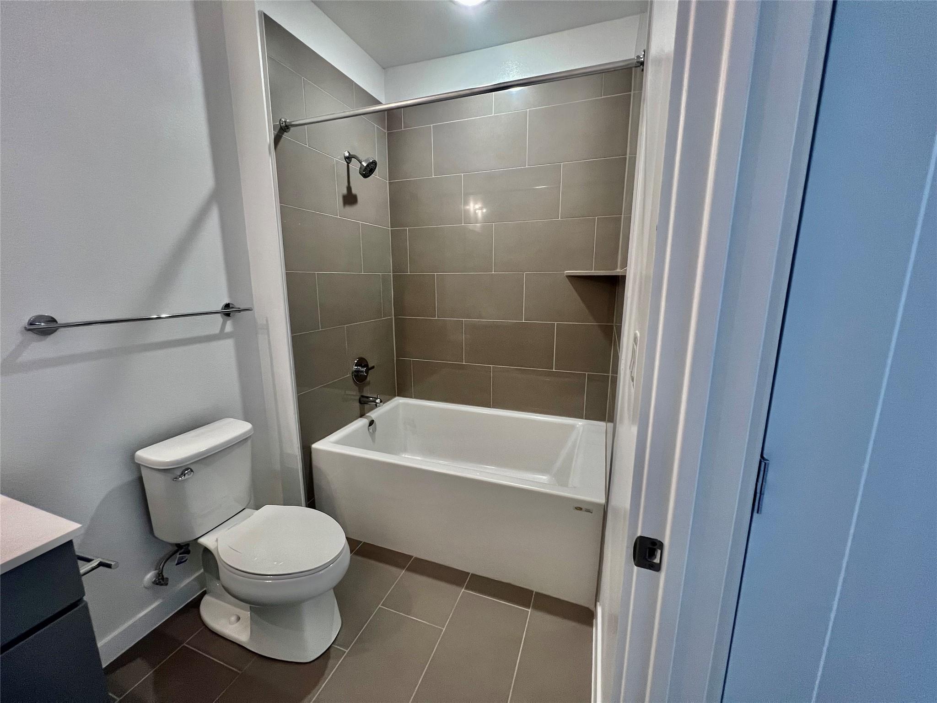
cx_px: 468
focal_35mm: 13
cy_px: 352
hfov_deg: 106.2
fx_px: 352
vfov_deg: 89.9
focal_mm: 1.57
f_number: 1.8
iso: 125
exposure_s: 1/60
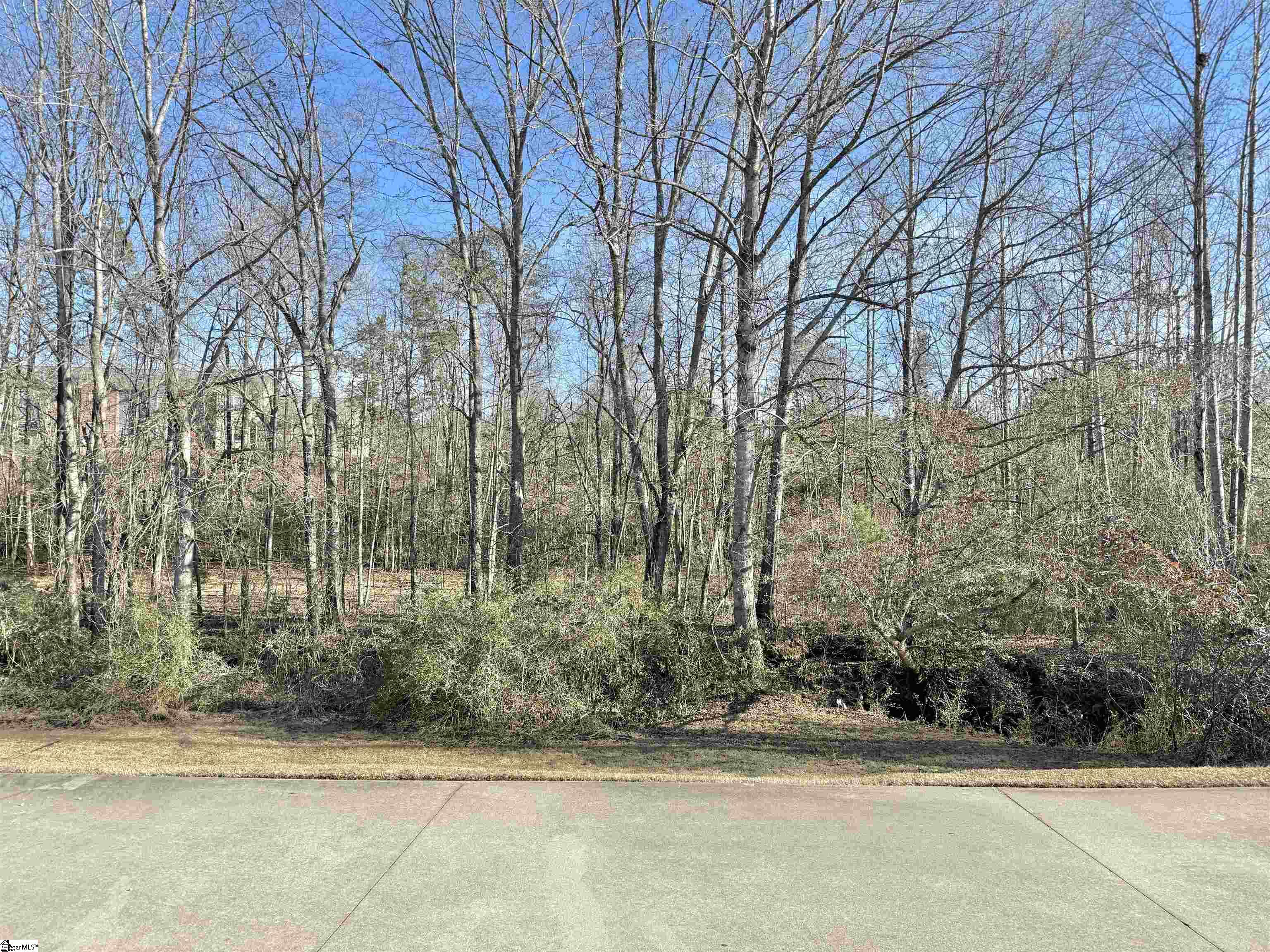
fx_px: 881
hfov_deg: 71.6
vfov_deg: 56.8
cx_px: 635
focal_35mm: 24
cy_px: 476
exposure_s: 1/1493
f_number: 1.78
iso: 80
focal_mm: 6.76
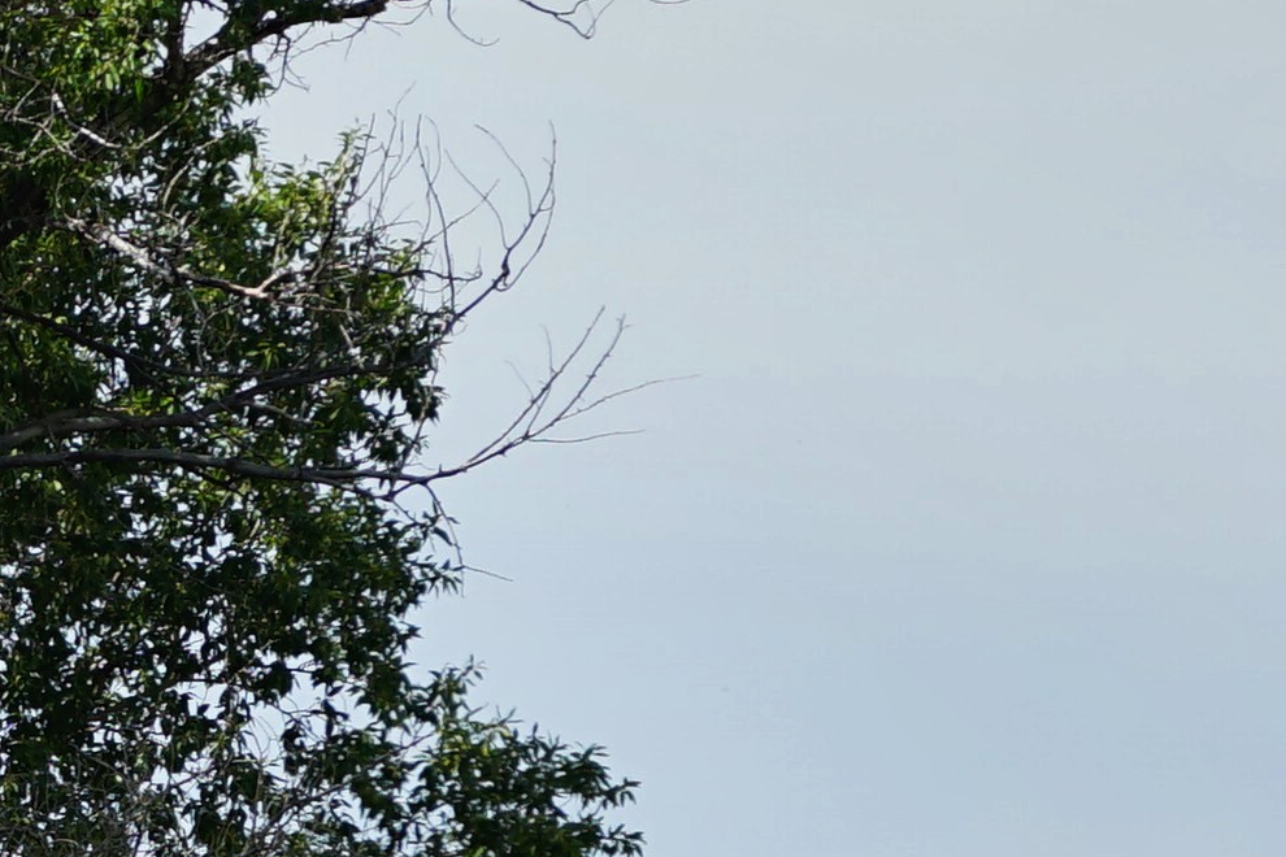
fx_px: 43935
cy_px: 1331
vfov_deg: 1.1
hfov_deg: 1.7
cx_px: -279
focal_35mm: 1230
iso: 100
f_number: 7.1
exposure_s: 1/320
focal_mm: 203
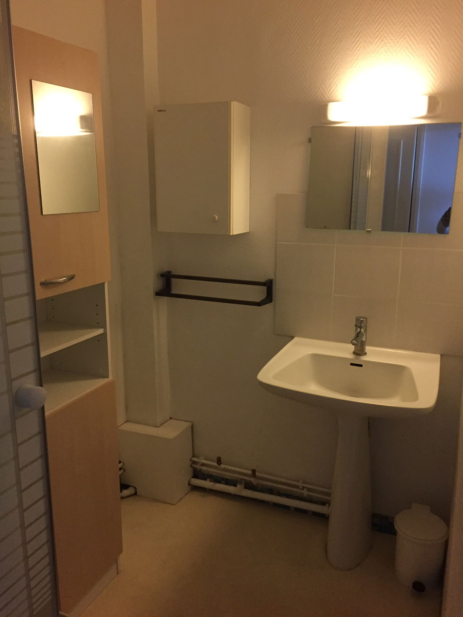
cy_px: 308
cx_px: 232
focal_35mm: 29
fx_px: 517
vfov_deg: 61.7
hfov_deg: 48.2
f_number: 2.2
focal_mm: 4.15
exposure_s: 1/33
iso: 320
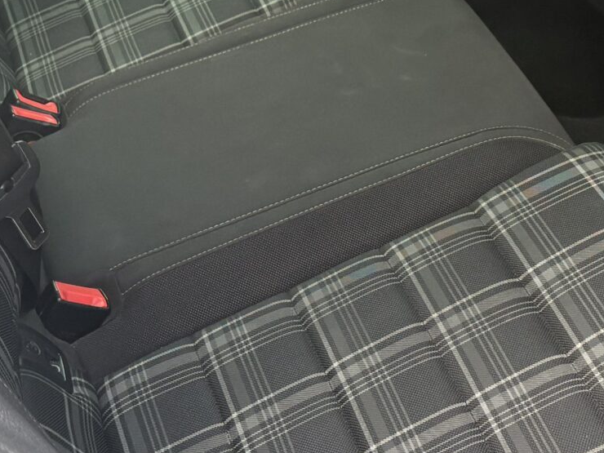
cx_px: 507
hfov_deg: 21.4
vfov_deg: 16.0
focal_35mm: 90
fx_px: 1570
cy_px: -22
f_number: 1.6
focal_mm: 5.96
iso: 125
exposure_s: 1/207
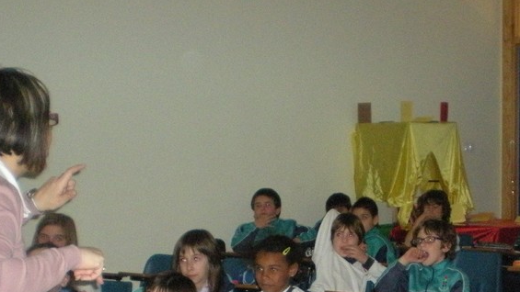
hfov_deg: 27.9
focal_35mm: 75
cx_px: 374
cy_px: 343
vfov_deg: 15.6
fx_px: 1034
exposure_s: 1/60
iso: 523
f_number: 3.1
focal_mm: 6.3
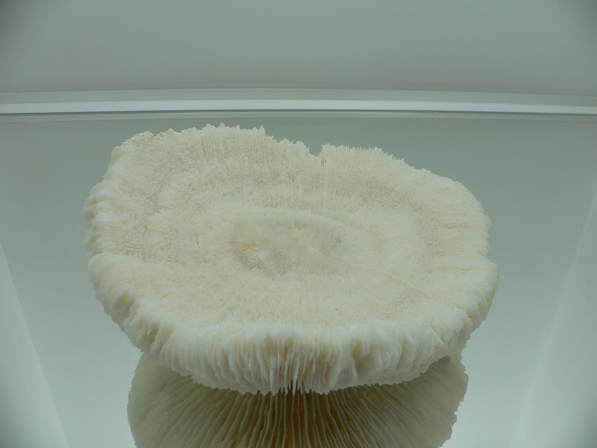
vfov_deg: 40.7
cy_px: 224
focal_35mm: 35
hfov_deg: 52.6
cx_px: 298
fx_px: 604
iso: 80
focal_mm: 4.6
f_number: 2.8
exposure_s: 1/100
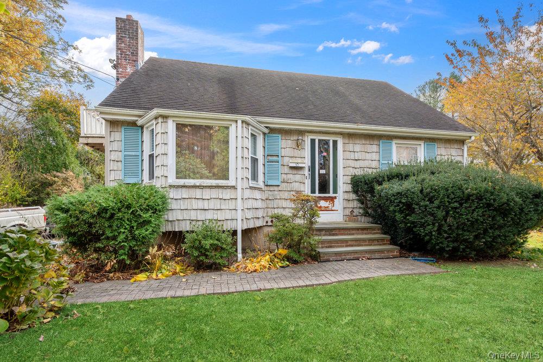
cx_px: 272
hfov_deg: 96.7
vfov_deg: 73.8
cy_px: 181
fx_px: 241
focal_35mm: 16
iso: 160
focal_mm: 16
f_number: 5
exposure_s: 1/200
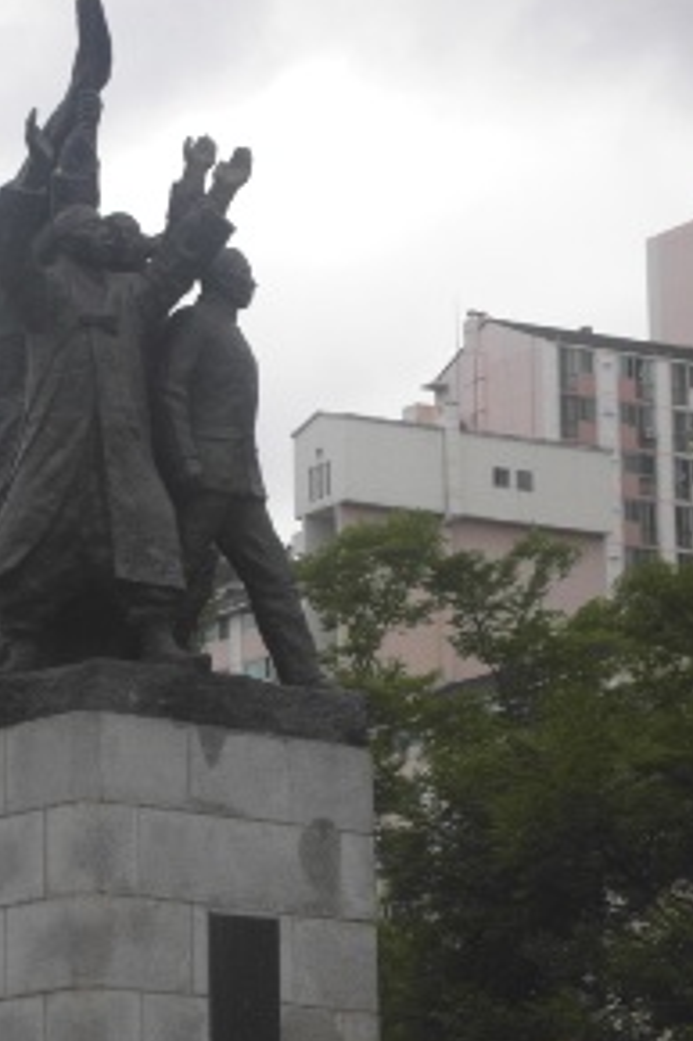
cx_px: 101
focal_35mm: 150
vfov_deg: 13.7
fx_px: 4336
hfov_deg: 9.1
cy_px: 540
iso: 100
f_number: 5.9
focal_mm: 21.6
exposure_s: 1/60
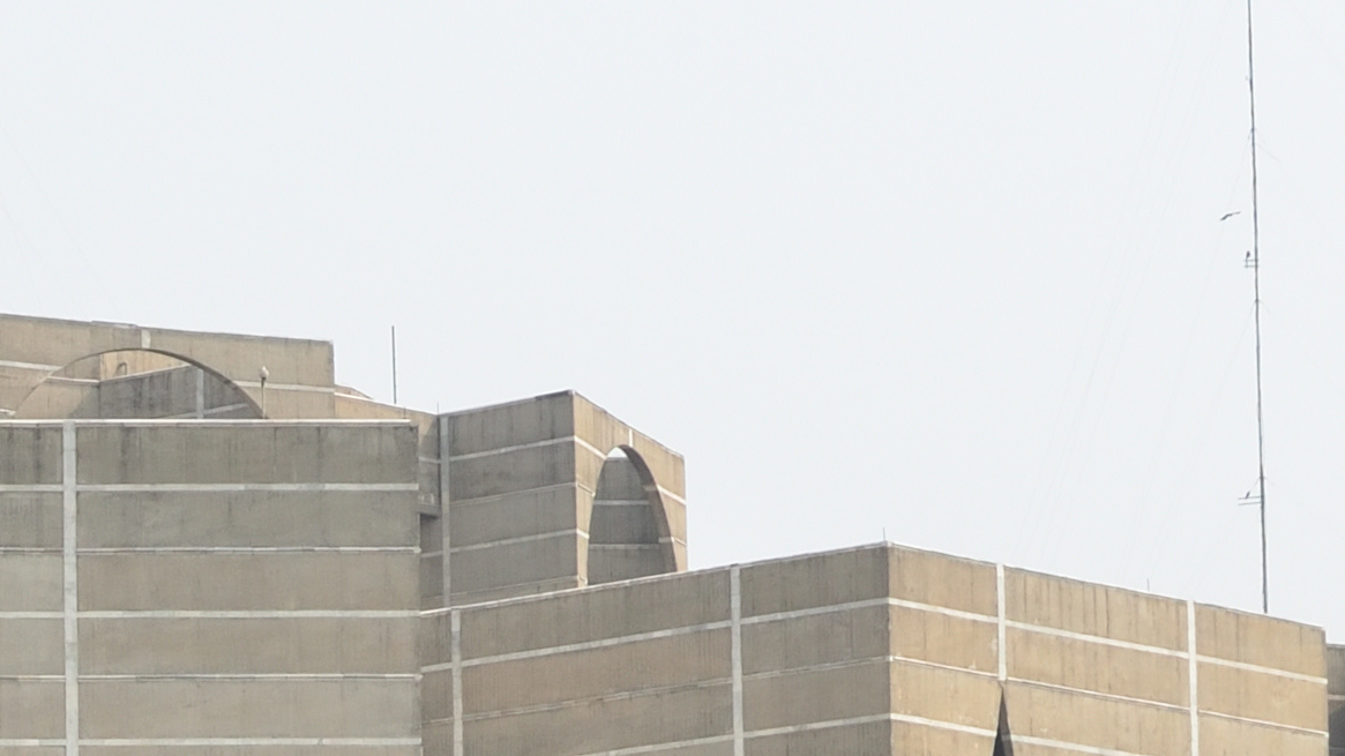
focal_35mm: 199
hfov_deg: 10.6
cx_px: -356
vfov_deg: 6.0
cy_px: 1051
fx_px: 7096
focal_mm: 30
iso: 250
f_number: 8
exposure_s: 1/320
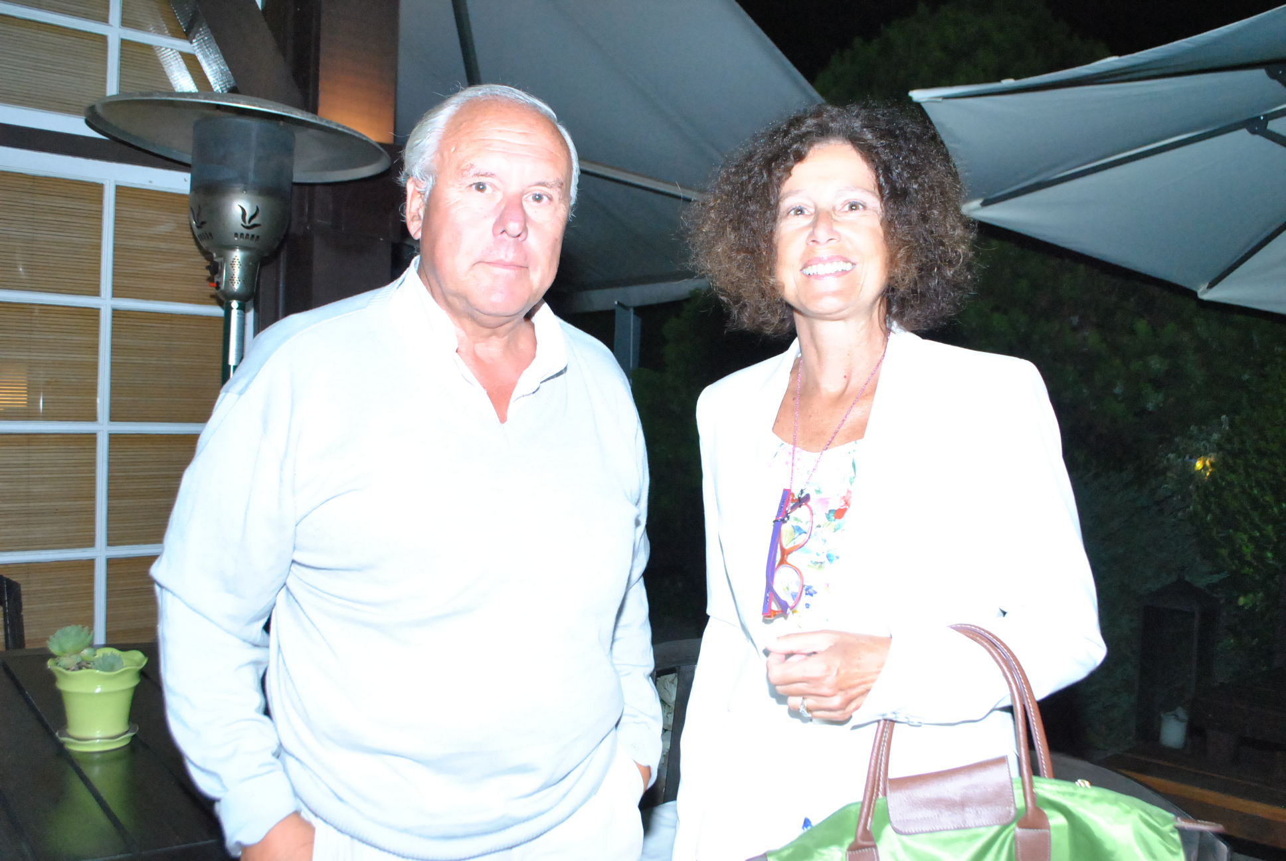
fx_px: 1288
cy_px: 430
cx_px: 643
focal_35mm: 36
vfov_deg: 37.0
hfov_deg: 53.1
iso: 1600
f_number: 5.6
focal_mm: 24
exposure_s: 1/80
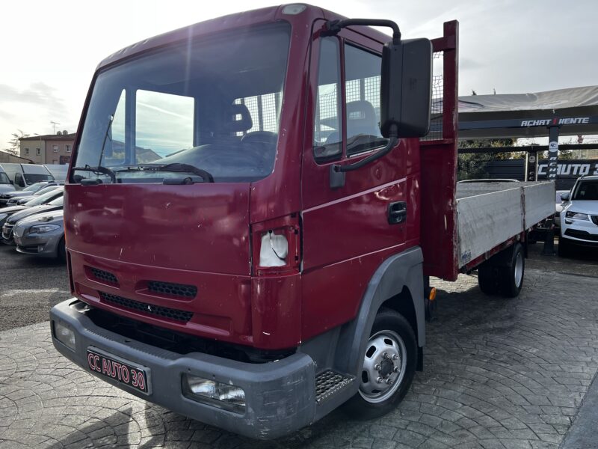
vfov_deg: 53.1
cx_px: 299
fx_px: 449
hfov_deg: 67.3
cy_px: 224
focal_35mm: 26
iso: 50
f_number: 1.5
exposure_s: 1/1361
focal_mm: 5.7
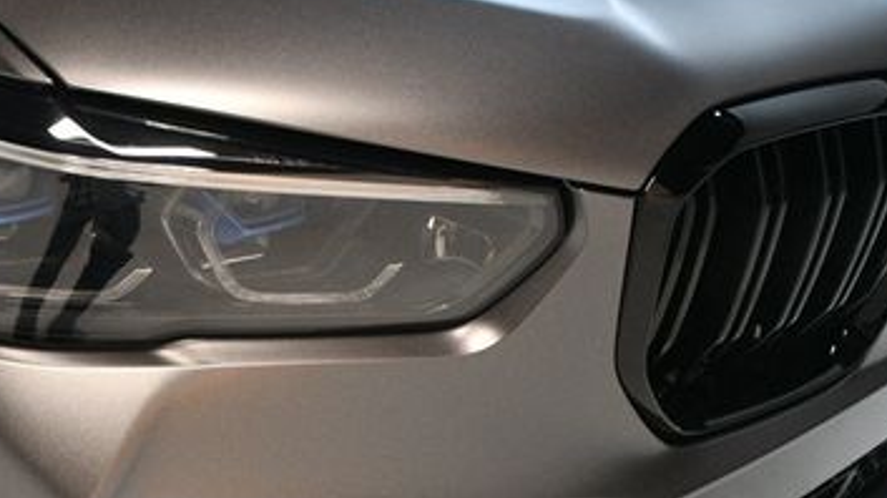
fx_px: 1340
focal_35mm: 57
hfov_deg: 35.6
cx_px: 201
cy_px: 470
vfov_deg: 20.5
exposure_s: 1/125
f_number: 3.5
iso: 1600
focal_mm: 20
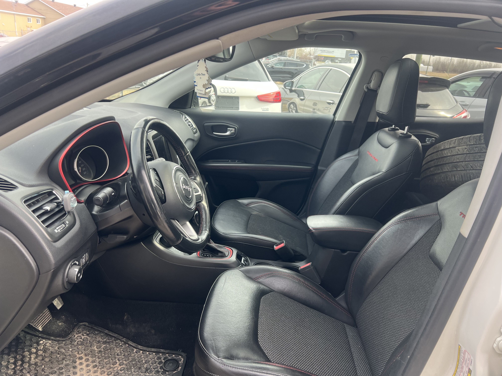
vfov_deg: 53.1
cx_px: 251
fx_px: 377
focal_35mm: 26
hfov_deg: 67.3
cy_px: 188
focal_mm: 5.7
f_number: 1.5
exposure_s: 1/320
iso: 50
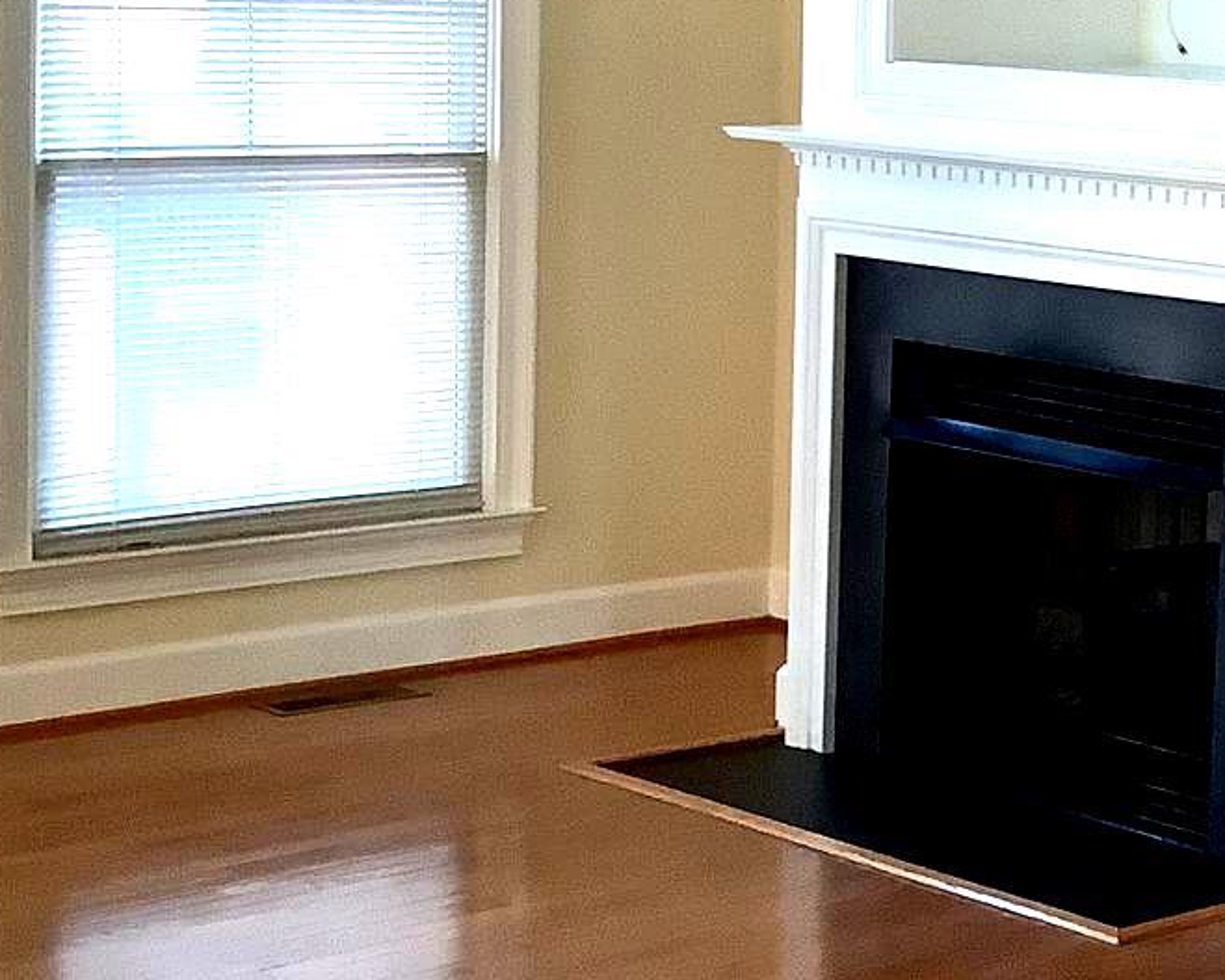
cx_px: 1370
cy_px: 299
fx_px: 3407
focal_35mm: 94
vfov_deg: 16.3
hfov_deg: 19.5
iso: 250
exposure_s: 1/60
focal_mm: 3.3
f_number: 2.4
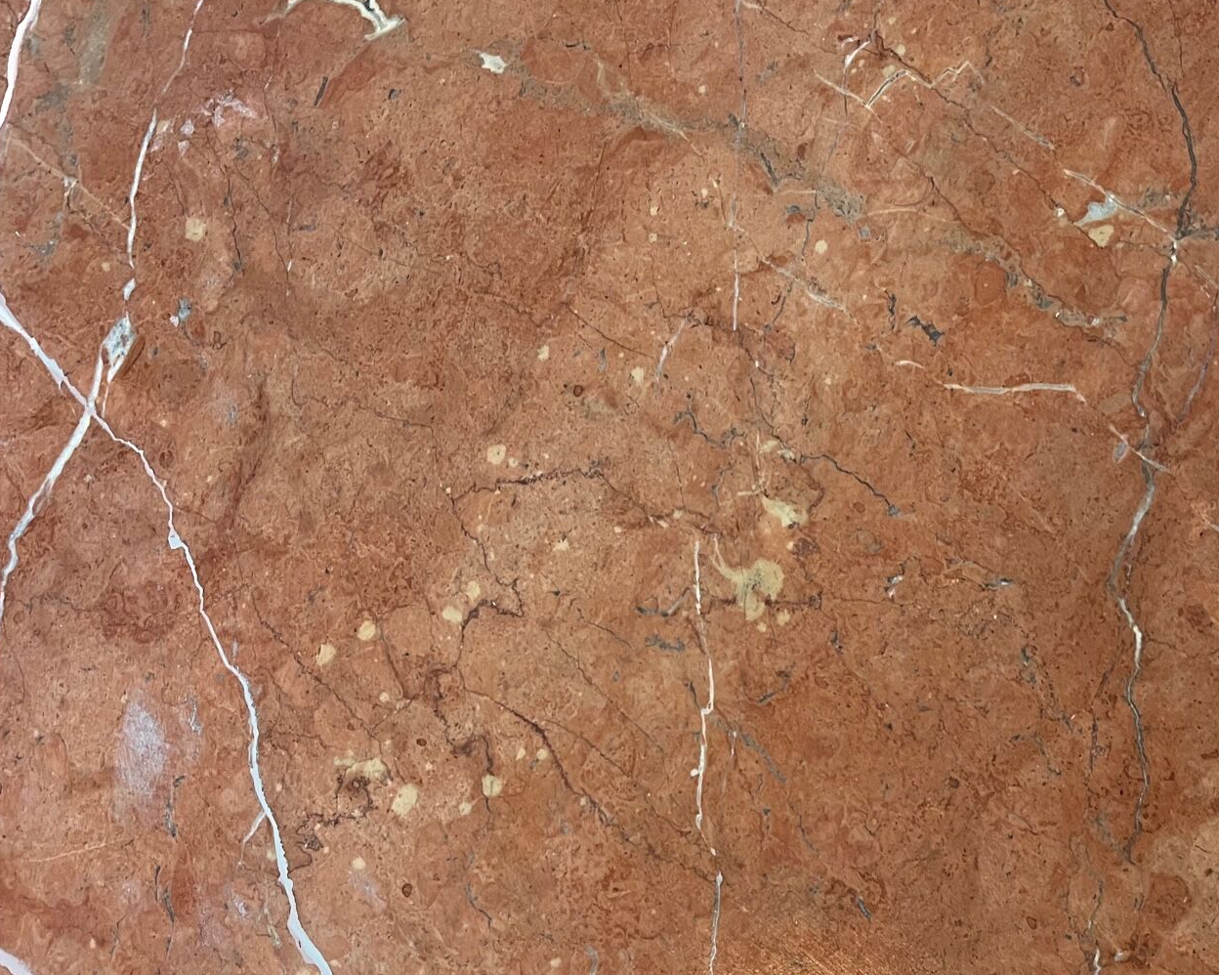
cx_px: 708
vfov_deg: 36.2
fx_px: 1479
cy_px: 619
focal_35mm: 41
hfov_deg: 44.6
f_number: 1.6
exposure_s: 1/50
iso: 320
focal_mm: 5.1
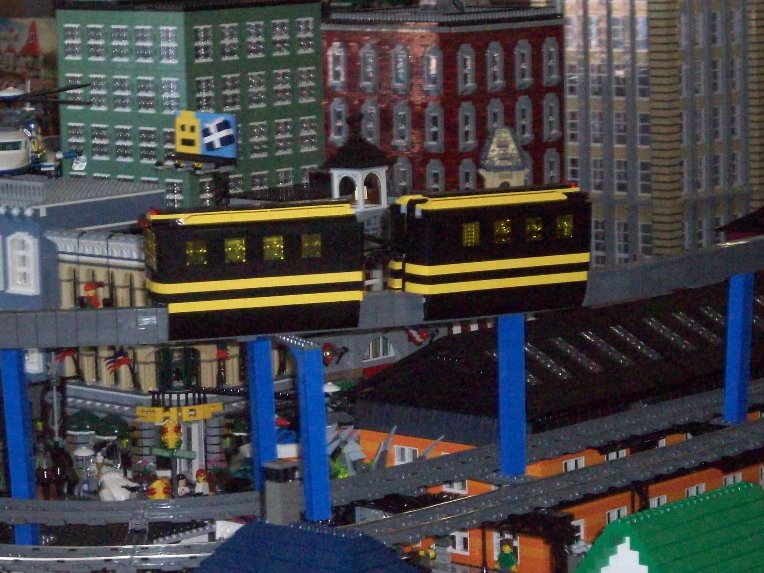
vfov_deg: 11.3
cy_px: 236
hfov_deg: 15.0
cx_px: 329
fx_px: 2891
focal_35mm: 131
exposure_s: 1/128
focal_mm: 18.6
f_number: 5.2
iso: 800
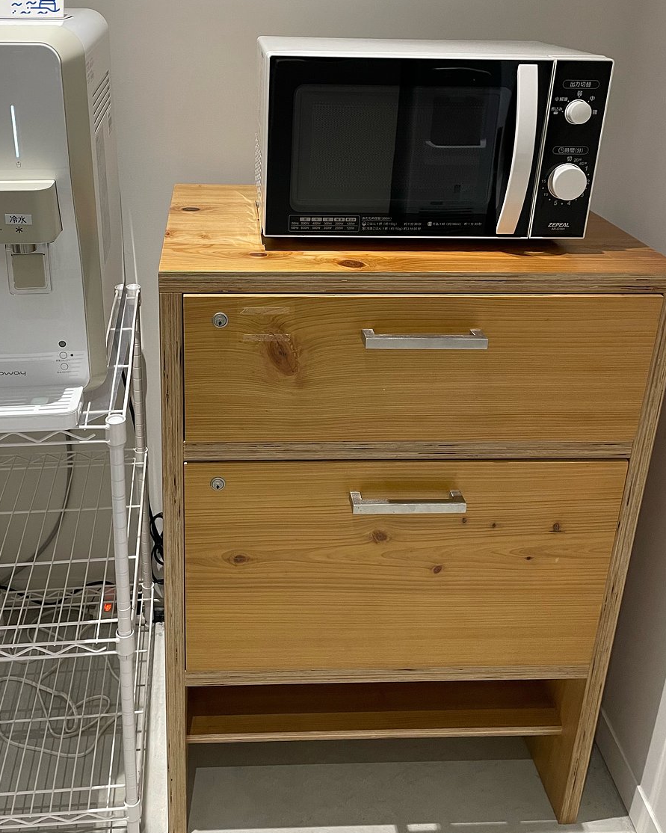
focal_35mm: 35
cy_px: 318
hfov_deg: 42.0
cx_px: 267
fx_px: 862
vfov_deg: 51.1
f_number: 1.6
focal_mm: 4.2
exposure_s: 1/60
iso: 200
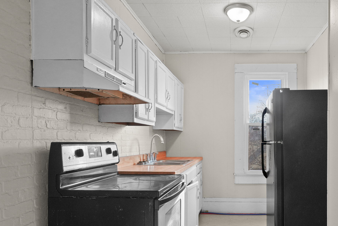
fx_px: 244
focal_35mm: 26
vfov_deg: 49.5
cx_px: 234
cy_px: 106
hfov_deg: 66.9
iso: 250
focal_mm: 10
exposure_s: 1/6
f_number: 9
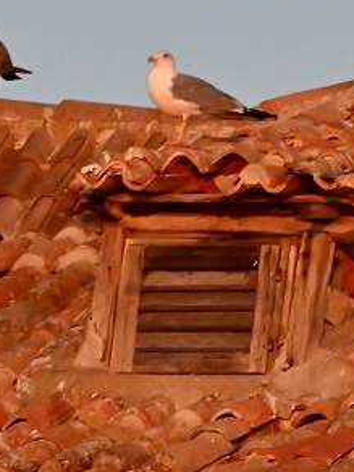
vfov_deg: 1.9
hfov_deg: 1.4
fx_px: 14167
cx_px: 91
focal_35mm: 1039
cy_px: 174
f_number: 29
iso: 3200
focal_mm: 210
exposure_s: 1/250
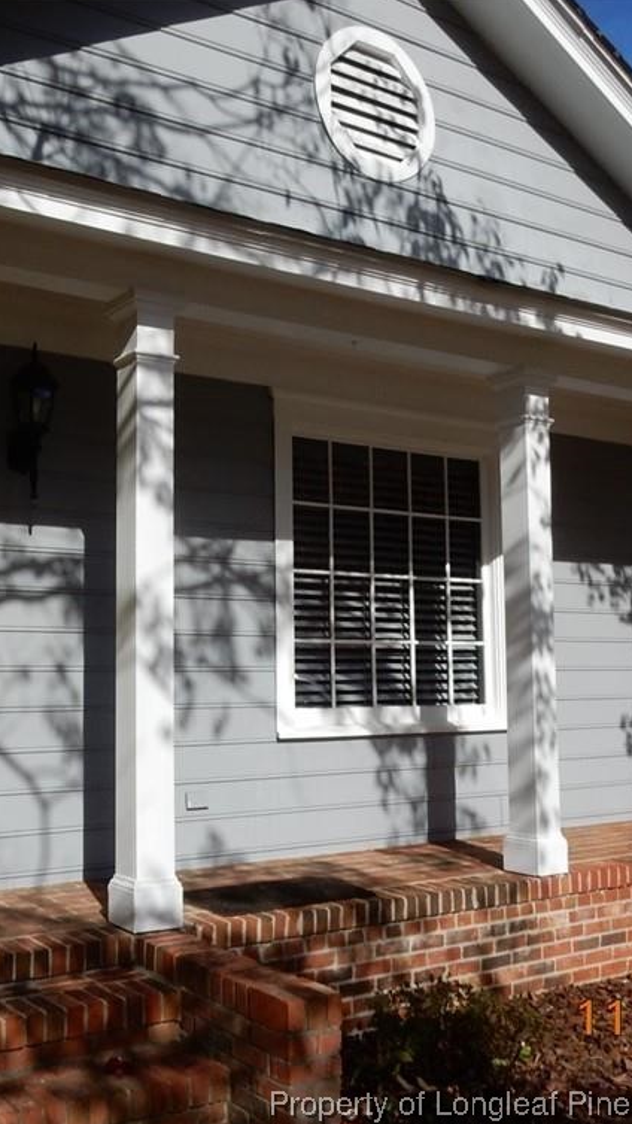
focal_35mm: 37
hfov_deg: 31.4
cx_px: 161
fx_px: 1103
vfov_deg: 54.0
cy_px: 565
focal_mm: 4.5
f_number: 4
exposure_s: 1/1600
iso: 125
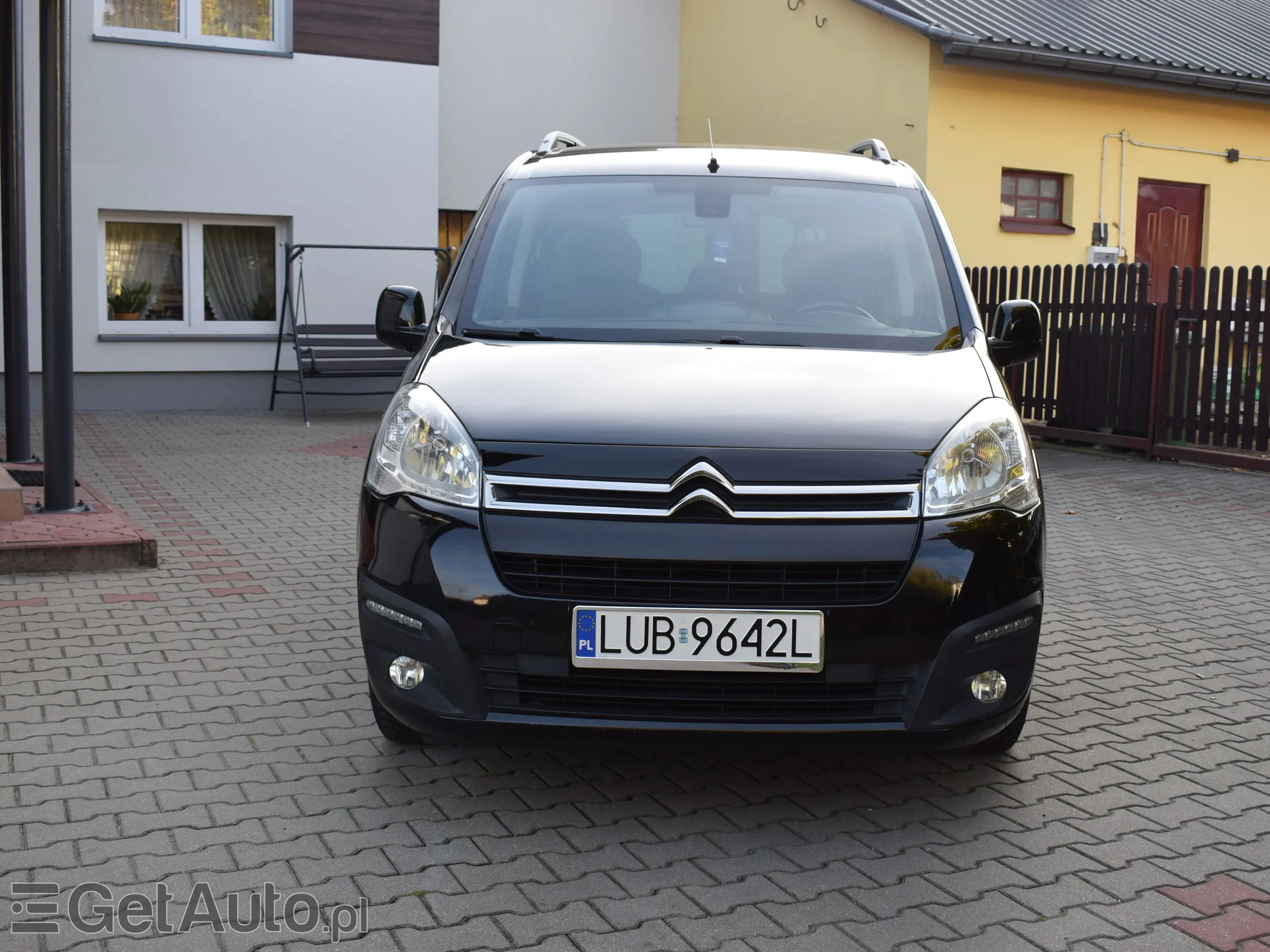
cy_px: 476
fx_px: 1487
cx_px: 712
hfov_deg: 46.1
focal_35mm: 41
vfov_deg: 35.5
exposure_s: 1/200
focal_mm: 25
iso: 400
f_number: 7.1
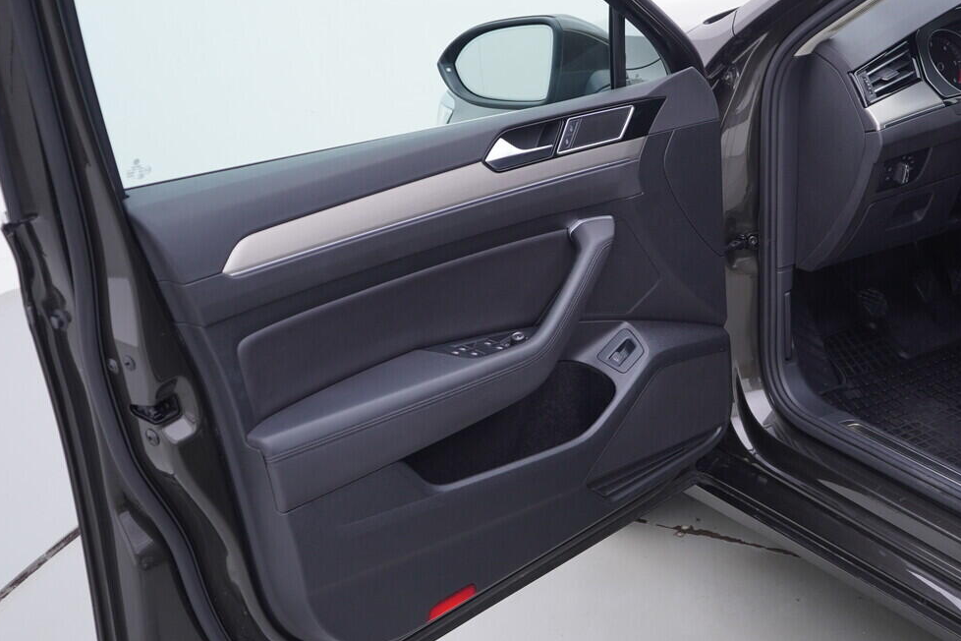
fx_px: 1415
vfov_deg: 25.4
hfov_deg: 37.0
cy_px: 203
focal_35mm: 53
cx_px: 665
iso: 125
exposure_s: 1/50
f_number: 3.2
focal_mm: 24
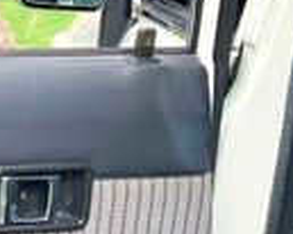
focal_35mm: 136
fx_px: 1178
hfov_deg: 13.1
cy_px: 311
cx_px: -200
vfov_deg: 11.0
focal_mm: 3.99
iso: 20
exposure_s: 1/640
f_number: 1.8
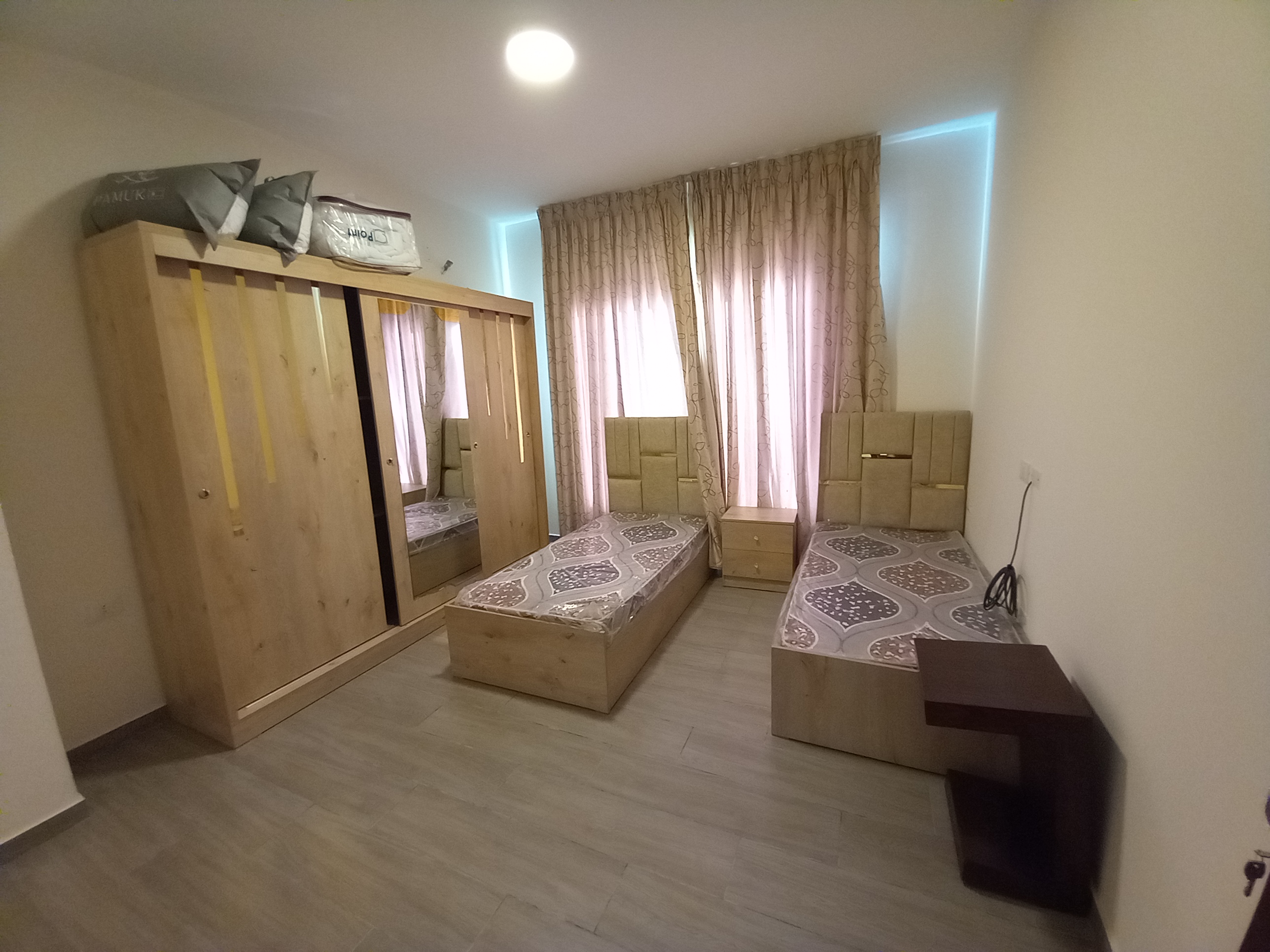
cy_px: 476
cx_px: 635
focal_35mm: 13
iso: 200
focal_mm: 1.13
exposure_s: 1/33.3
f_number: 2.2
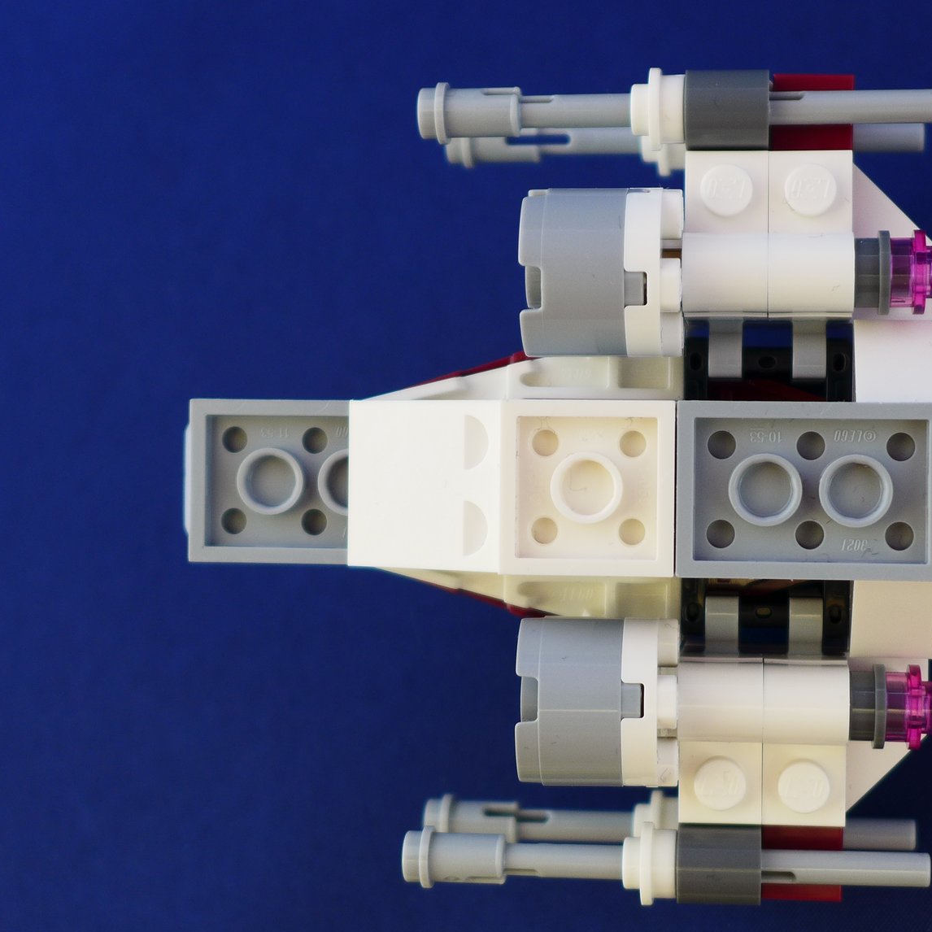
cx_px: 605
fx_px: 2132
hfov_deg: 24.6
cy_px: 486
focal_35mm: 70
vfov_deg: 24.7
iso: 80
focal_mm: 9.8
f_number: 1.9
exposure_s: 1/30
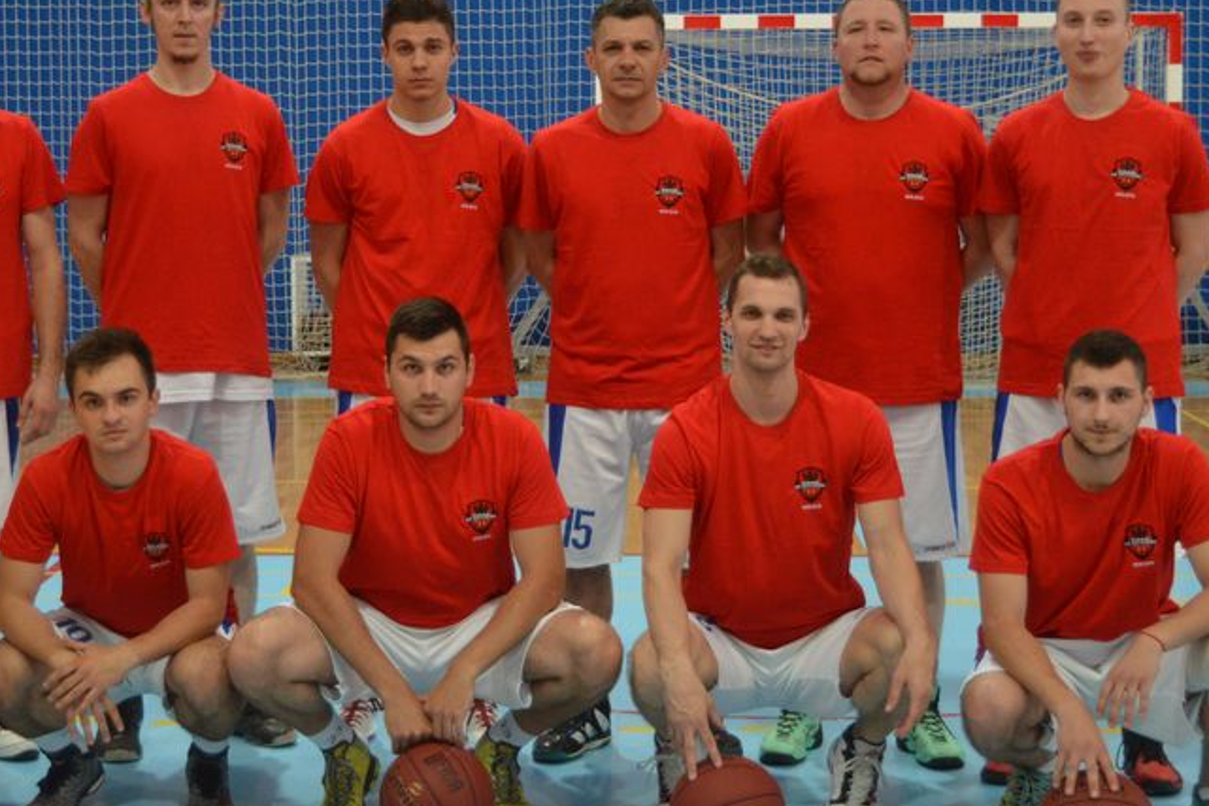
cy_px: 344
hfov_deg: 22.4
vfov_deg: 15.0
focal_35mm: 91
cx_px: 521
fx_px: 3055
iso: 1000
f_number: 4.8
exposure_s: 1/60
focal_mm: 38
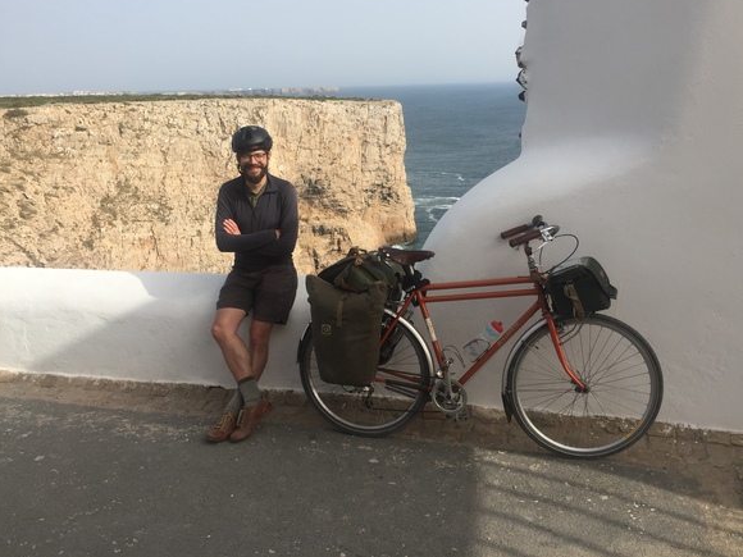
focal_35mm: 30
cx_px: 379
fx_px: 644
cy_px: 270
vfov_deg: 46.8
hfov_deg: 60.0
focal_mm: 4.15
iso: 32
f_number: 2.2
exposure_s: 1/1647
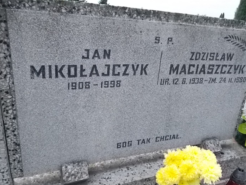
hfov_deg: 60.0
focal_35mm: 30
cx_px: 126
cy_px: 98
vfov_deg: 46.8
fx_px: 213
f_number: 8
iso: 400
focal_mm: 4.6
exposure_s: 1/320
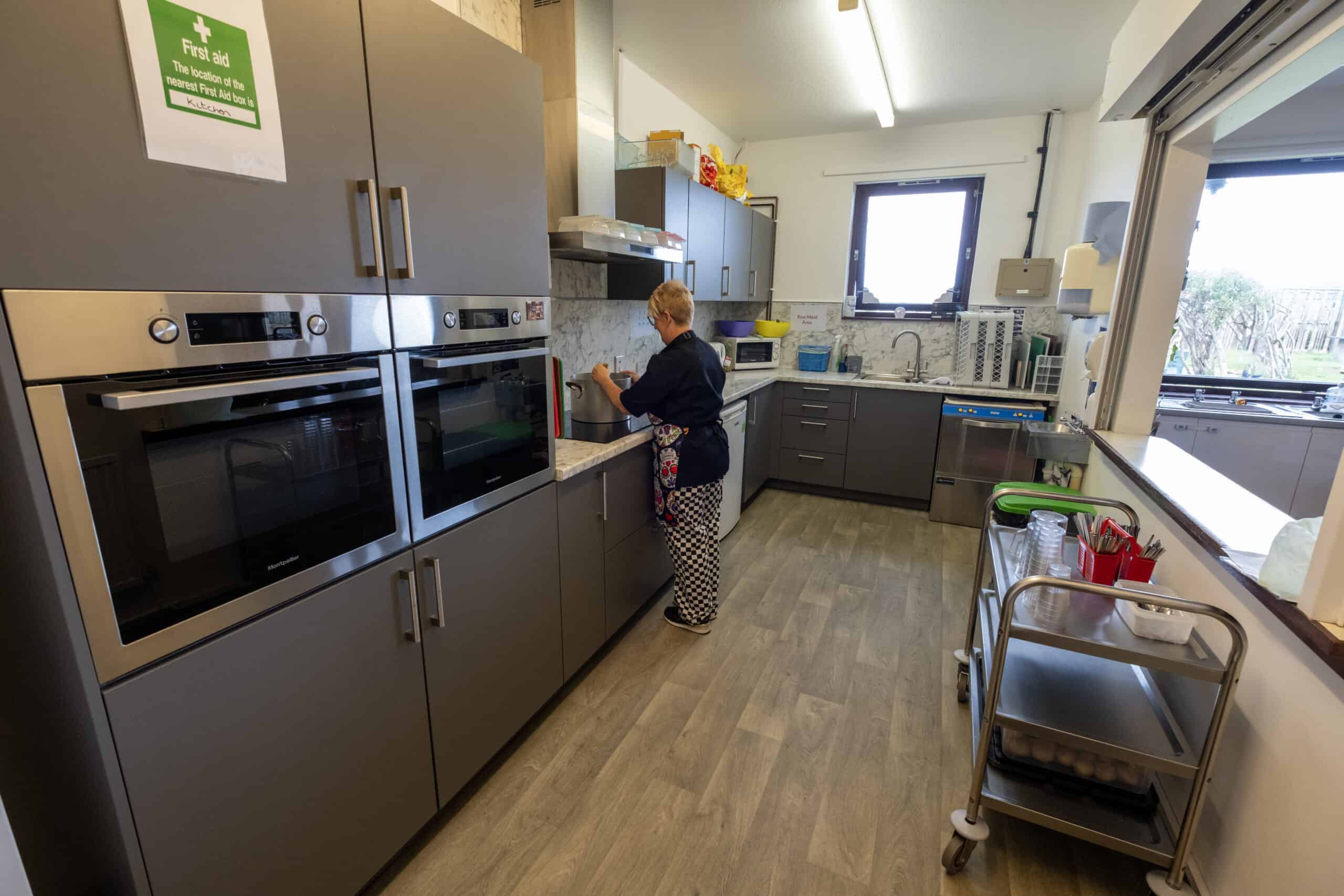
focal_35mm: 15
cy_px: 448
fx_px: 560
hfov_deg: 100.4
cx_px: 672
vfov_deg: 77.3
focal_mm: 10
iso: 1000
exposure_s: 1/80
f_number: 4.5
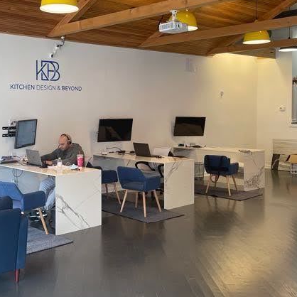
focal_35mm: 46
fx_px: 447
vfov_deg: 36.6
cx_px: 66
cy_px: 116
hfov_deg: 35.8
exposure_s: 1/120
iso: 125
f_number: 1.6
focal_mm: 5.1
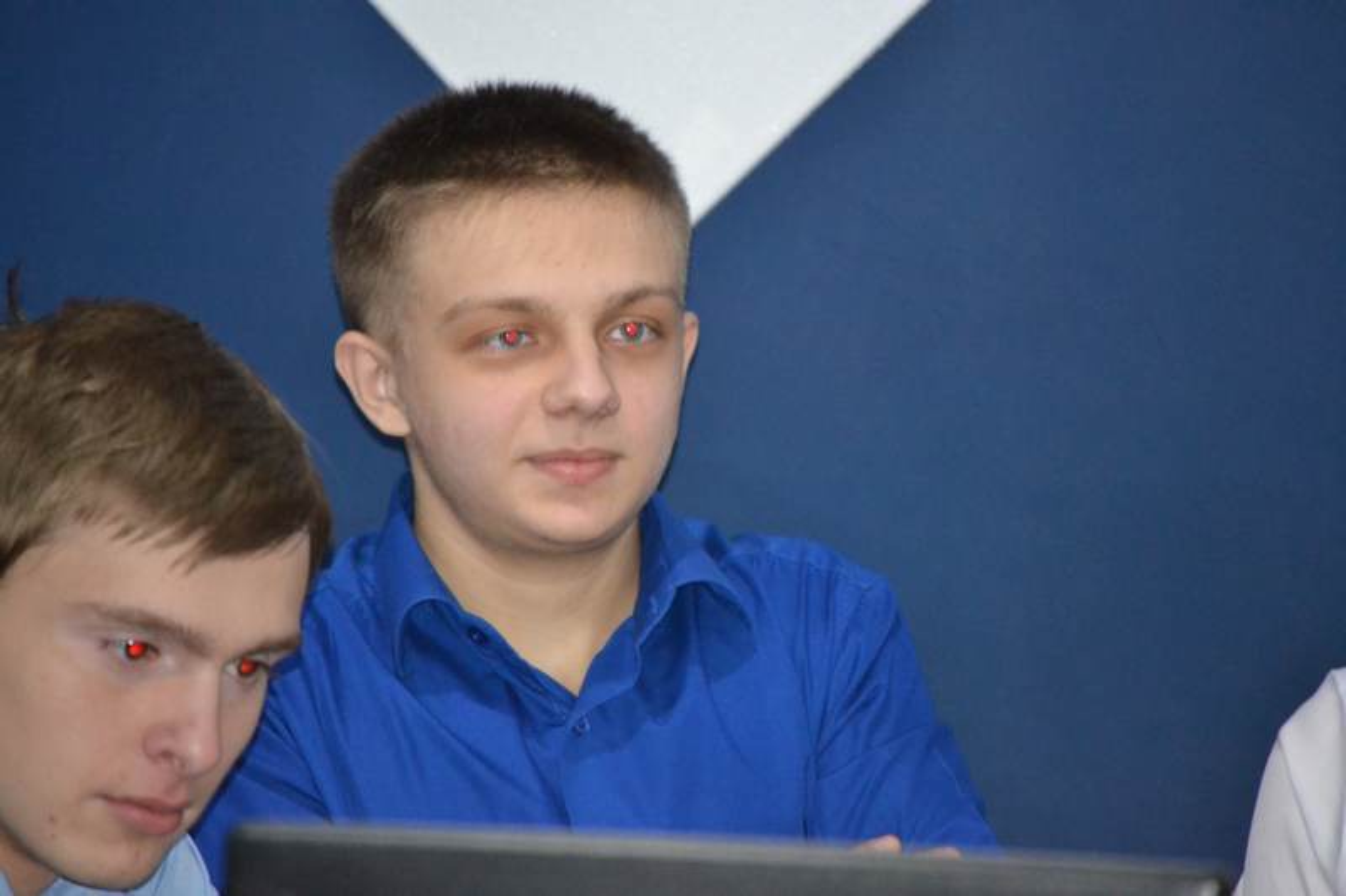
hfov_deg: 7.6
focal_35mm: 270
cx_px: 673
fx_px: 10092
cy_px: 448
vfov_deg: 5.1
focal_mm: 180
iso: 3200
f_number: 5.6
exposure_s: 1/60
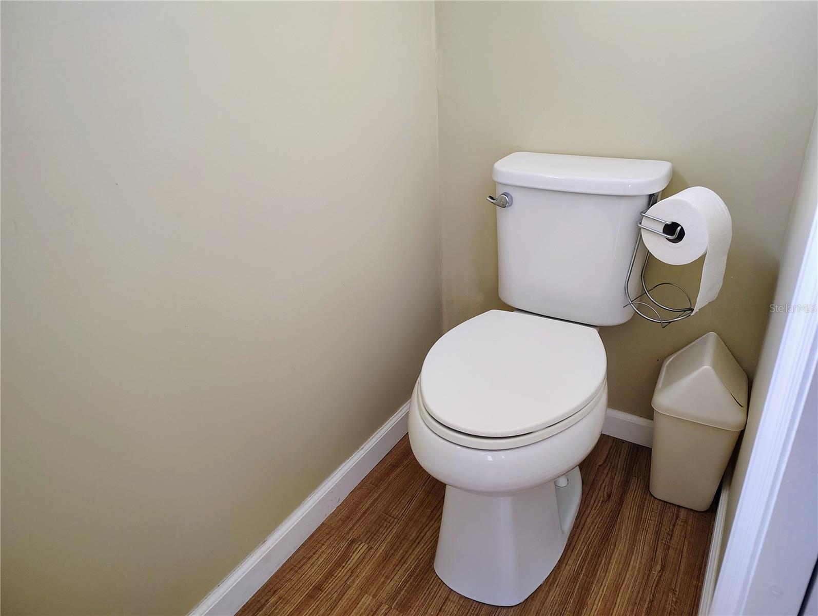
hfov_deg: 71.5
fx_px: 568
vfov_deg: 56.9
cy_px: 308
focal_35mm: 24
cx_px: 409
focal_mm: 5.56
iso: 1347
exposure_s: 1/60
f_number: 1.8
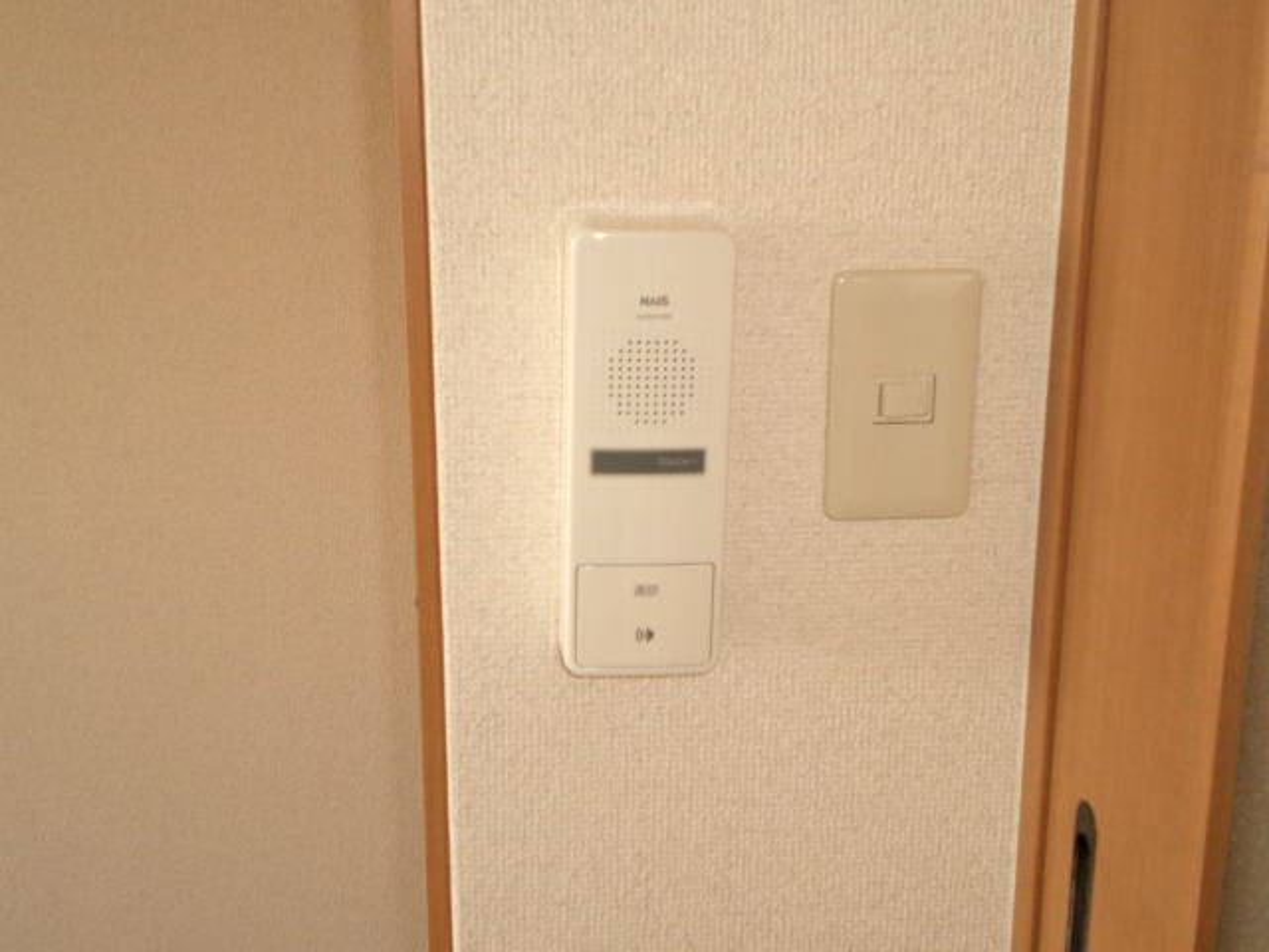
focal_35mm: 51
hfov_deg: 37.5
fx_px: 1870
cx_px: 634
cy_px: 476
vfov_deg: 28.6
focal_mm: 8.44
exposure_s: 1/80
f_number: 3.6
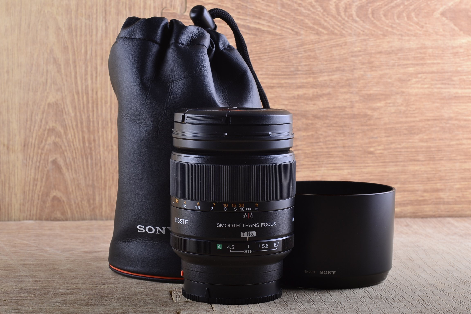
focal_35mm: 90
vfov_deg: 15.2
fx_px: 1177
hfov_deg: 22.6
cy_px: 157
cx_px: 236
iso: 100
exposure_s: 1/200
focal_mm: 60
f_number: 14
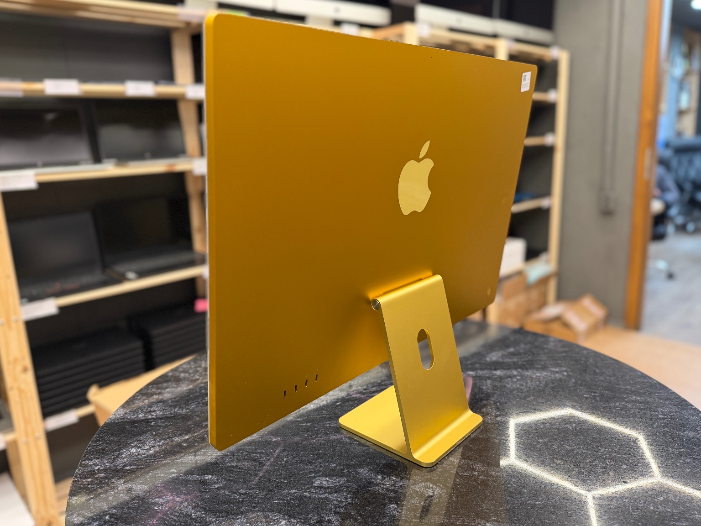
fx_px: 506
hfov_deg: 69.4
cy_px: 253
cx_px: 349
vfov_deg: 54.9
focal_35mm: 25
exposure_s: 1/60
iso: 320
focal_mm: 6.76
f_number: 1.78
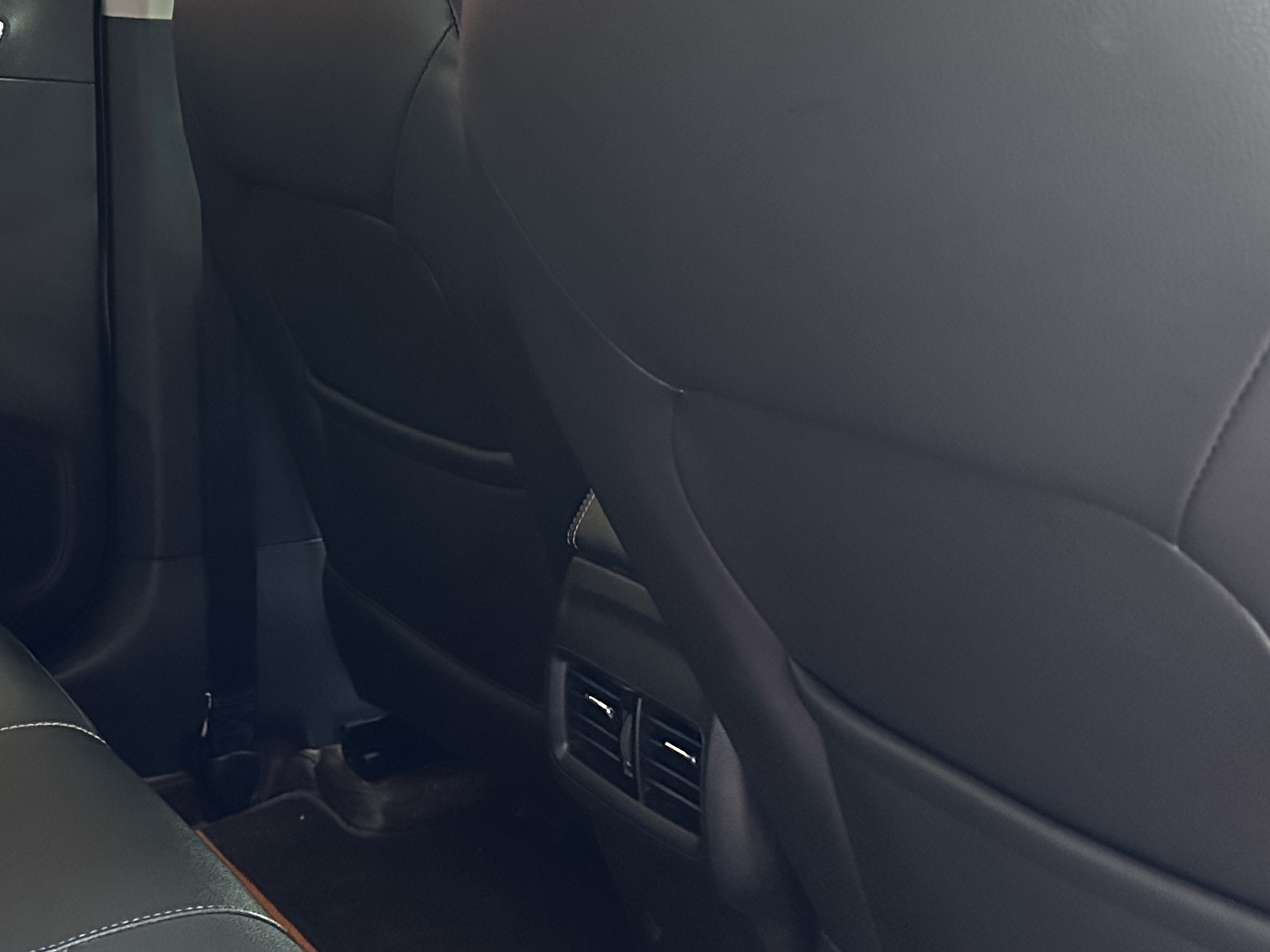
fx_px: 1908
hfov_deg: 35.6
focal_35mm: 52
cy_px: 287
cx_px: 256
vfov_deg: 27.8
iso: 1000
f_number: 1.78
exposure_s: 1/33
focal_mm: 6.86
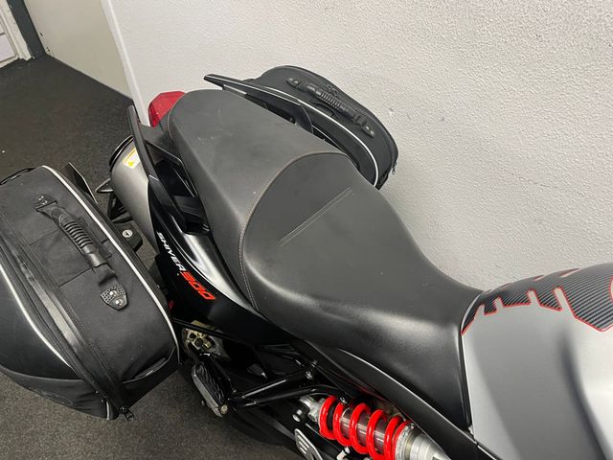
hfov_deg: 67.3
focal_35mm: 26
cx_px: 306
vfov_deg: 53.1
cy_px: 230
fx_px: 460
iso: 125
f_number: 1.6
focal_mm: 5.1
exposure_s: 1/50
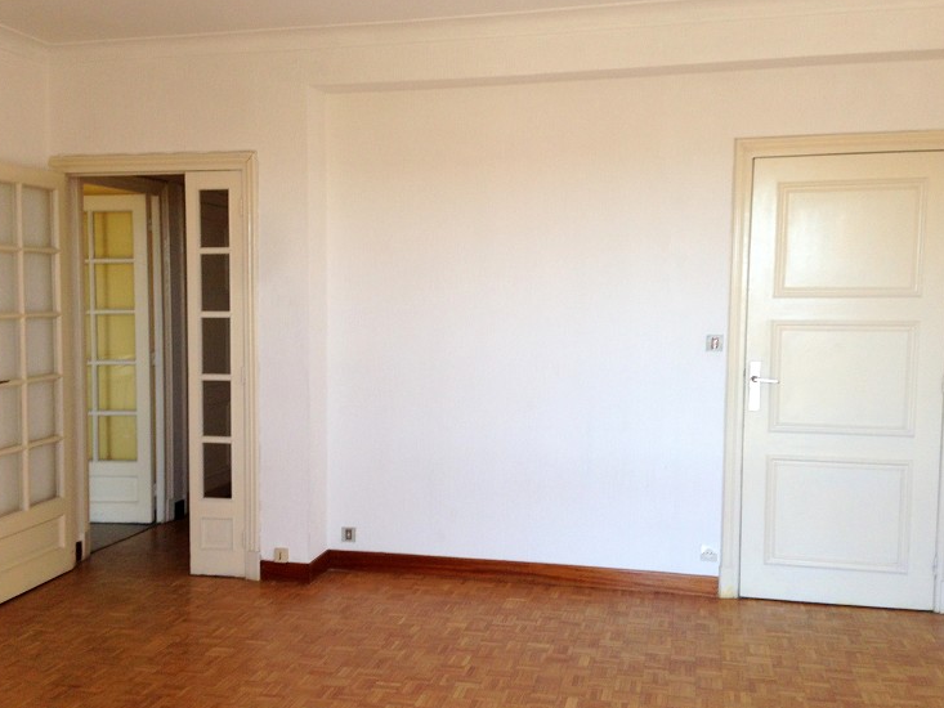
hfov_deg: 51.3
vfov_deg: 39.7
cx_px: 475
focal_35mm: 36
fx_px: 982
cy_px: 372
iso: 80
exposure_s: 1/120
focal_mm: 4.13
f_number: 2.4
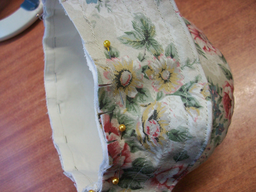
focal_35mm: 34
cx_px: 128
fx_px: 251
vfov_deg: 41.8
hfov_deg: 54.0
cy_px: 96
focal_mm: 5.7
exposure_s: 1/60
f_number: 2.8
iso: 160
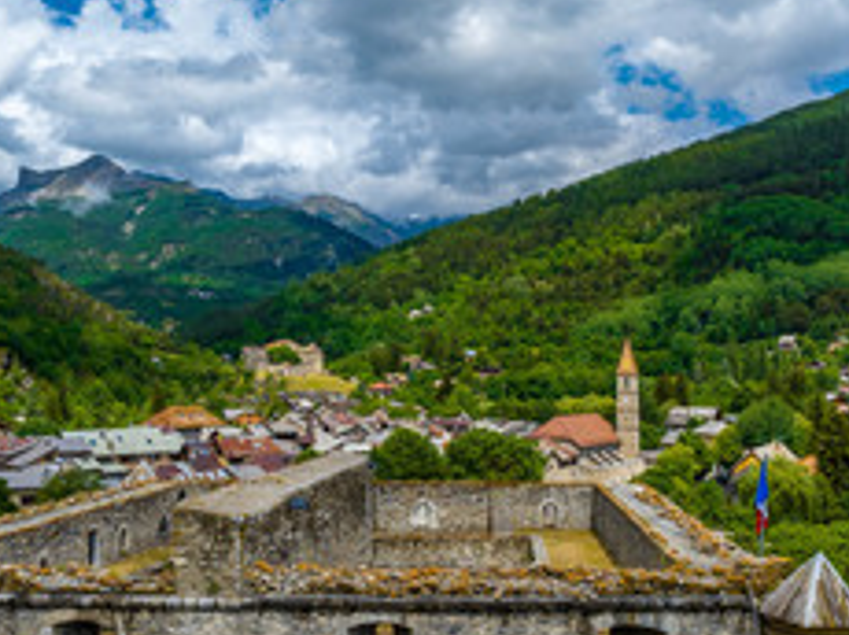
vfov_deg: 36.6
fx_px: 956
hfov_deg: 47.8
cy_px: 377
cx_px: 373
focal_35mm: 39
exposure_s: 1/400
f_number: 11
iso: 200
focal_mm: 12.3
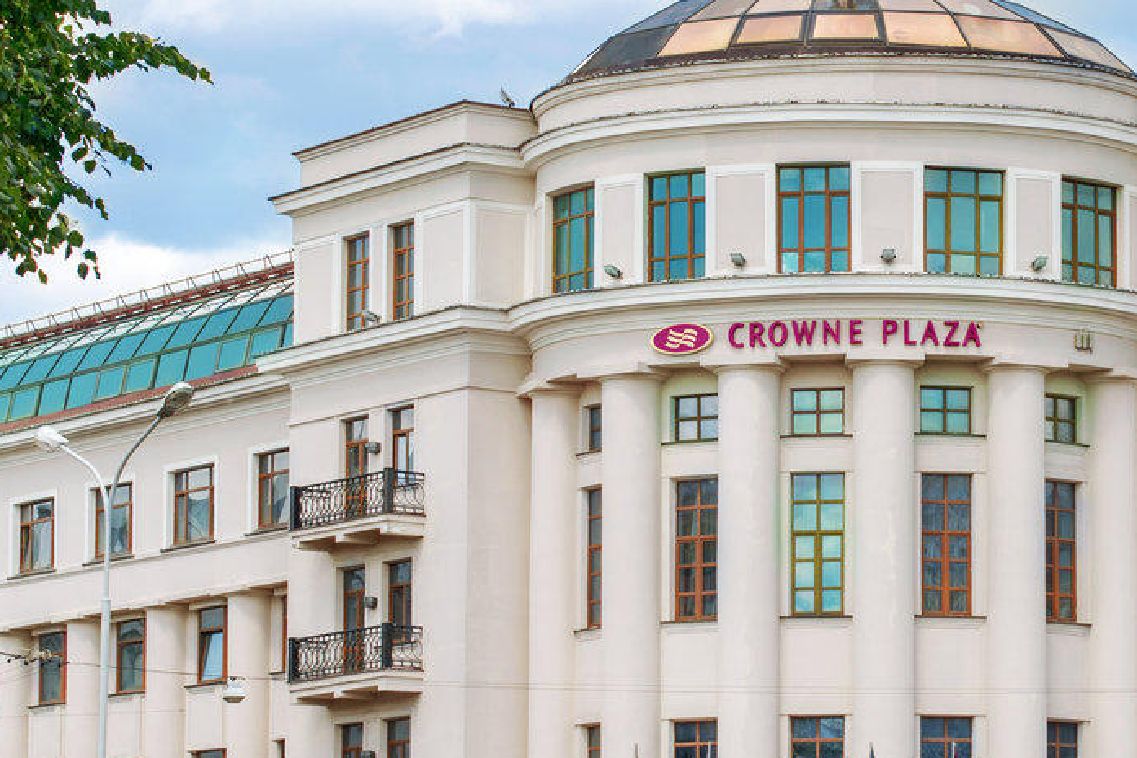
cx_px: 917
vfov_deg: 9.3
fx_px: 4643
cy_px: 487
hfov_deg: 13.9
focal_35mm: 147
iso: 100
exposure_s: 1/350
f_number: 6.7
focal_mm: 50
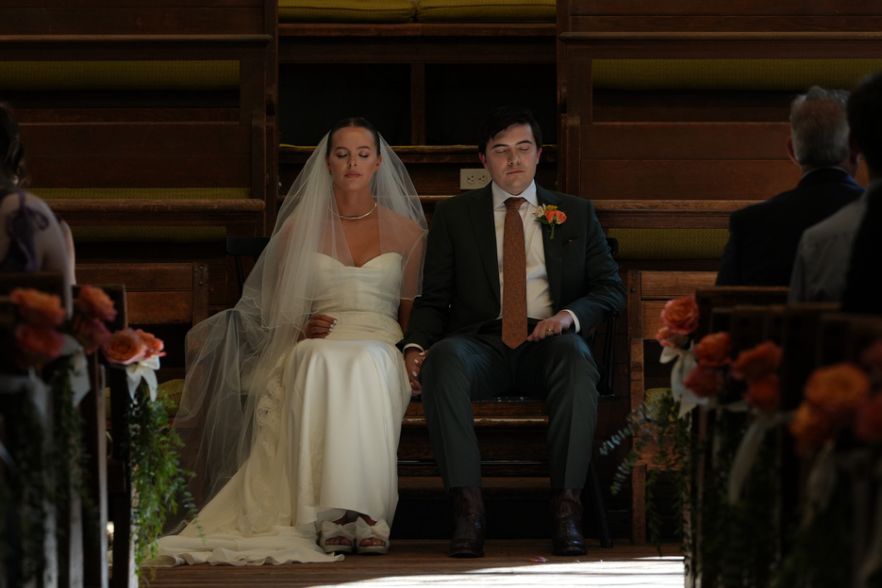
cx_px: 401
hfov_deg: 9.4
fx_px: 5367
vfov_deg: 6.3
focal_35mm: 219
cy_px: 270
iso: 1000
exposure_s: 1/250
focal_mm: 200
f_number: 5.6
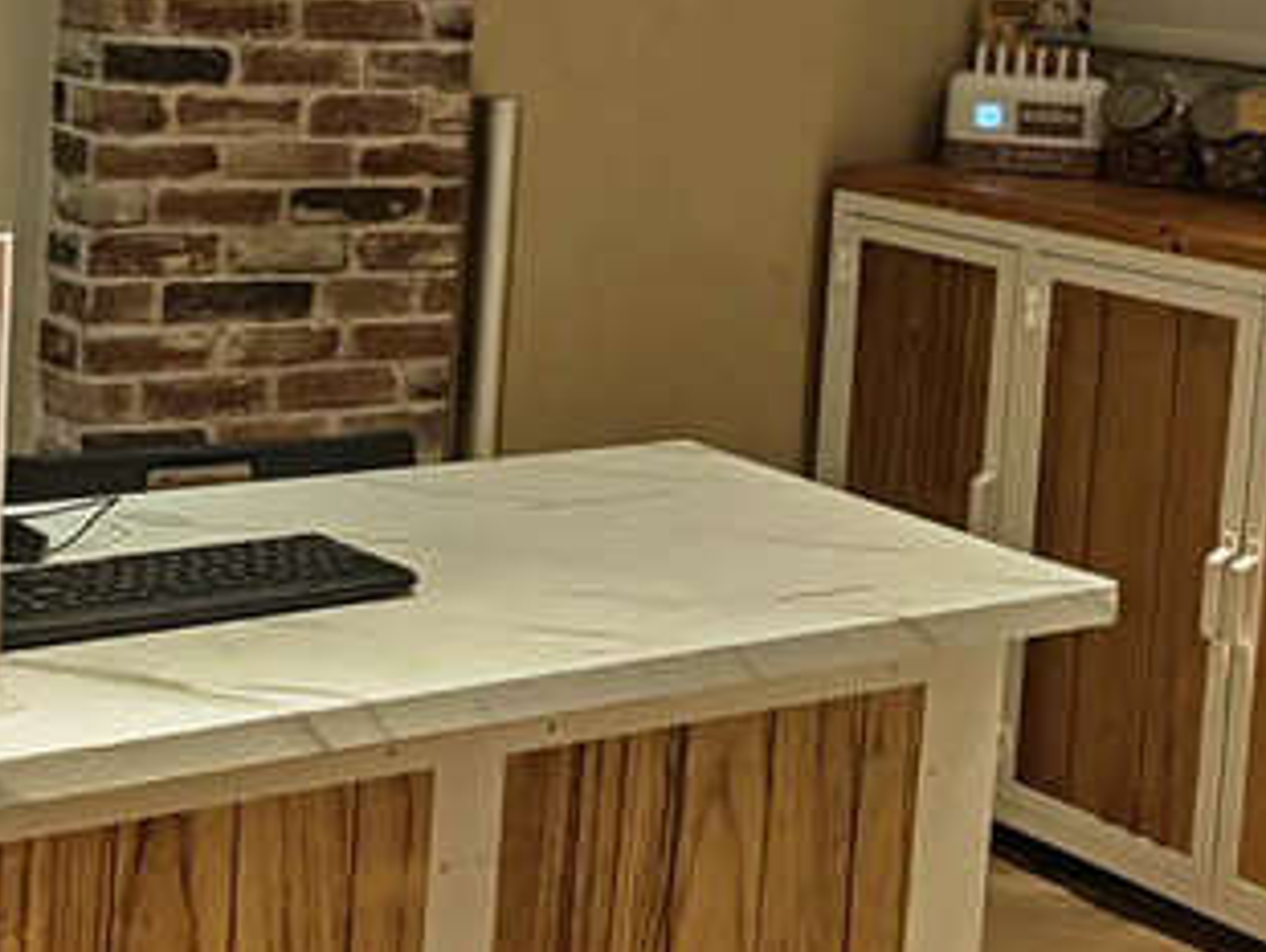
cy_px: 182
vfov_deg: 23.0
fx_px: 2306
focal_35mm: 63
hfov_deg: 30.6
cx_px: 478
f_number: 1.7
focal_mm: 3.97
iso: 656
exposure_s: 1
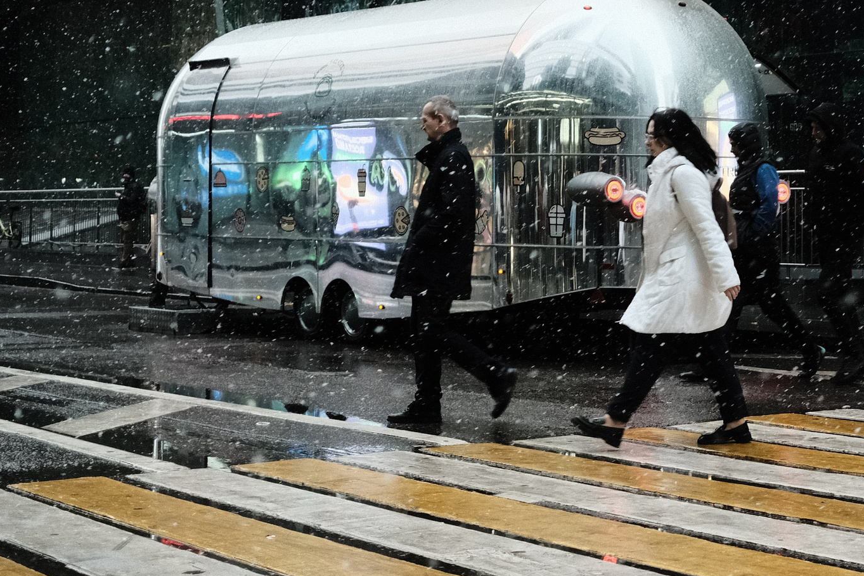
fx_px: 1848
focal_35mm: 77
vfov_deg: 17.7
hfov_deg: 25.5
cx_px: 769
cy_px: 216
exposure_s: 1/210
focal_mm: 27
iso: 1600
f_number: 2.8
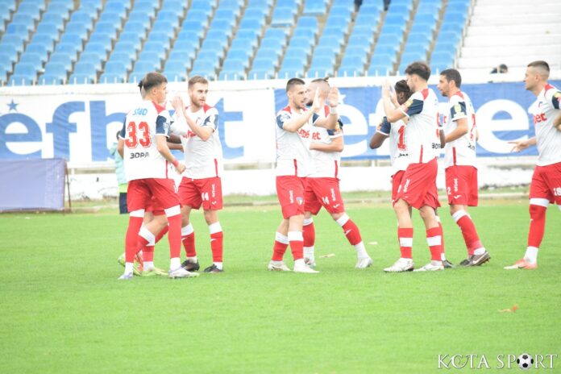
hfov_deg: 6.2
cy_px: 187
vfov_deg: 4.2
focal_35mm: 330
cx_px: 280
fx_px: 5142
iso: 3200
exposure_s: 1/800
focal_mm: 220
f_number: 5.3
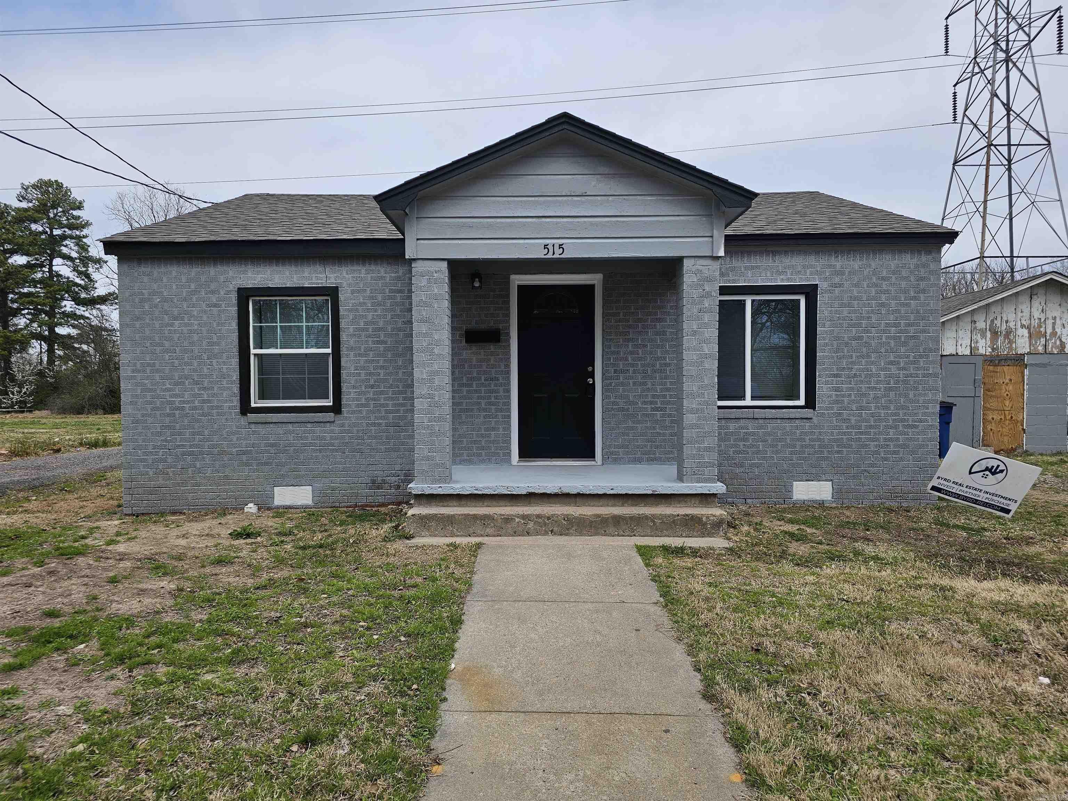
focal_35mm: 23
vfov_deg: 58.9
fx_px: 710
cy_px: 400
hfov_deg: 73.9
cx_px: 534
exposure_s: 1/818
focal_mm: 6.3
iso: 10
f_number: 1.7
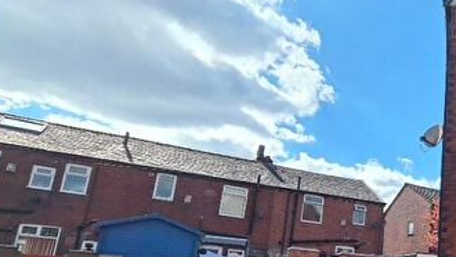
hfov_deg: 50.5
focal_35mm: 30
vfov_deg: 37.3
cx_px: 466
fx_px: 363
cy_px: 215
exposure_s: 1/1652
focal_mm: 2.22
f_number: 2.2
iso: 64
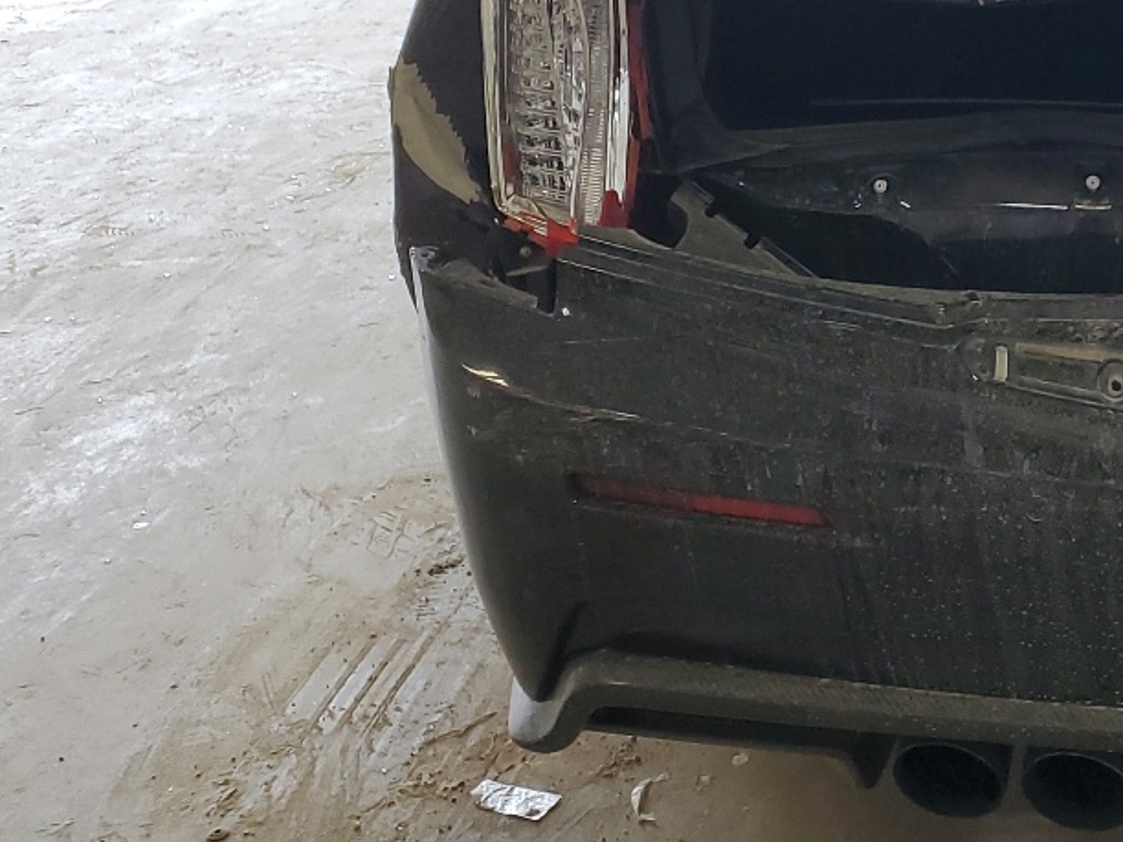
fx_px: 2206
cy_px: 83
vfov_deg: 21.1
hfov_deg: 25.1
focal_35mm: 68
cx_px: 1415
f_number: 1.5
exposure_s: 1/120
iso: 63
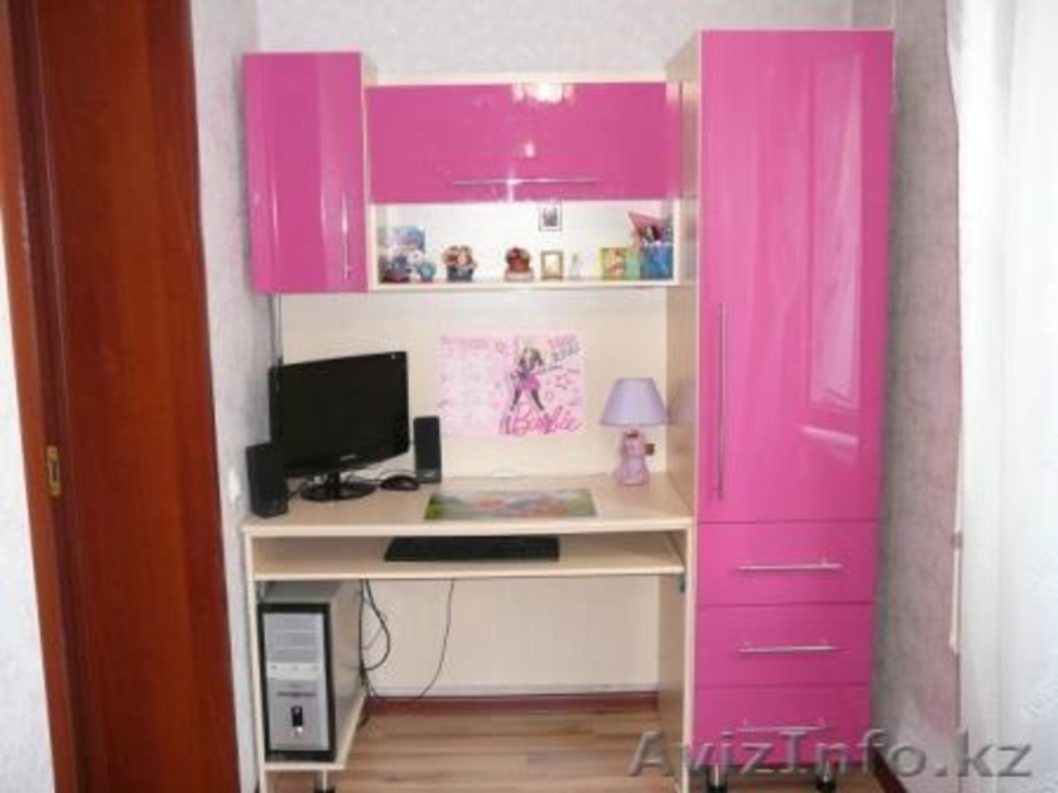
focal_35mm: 35
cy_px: 396
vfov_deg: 40.7
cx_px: 529
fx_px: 1070
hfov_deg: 52.6
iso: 200
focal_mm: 5.2
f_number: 2.8
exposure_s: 1/30
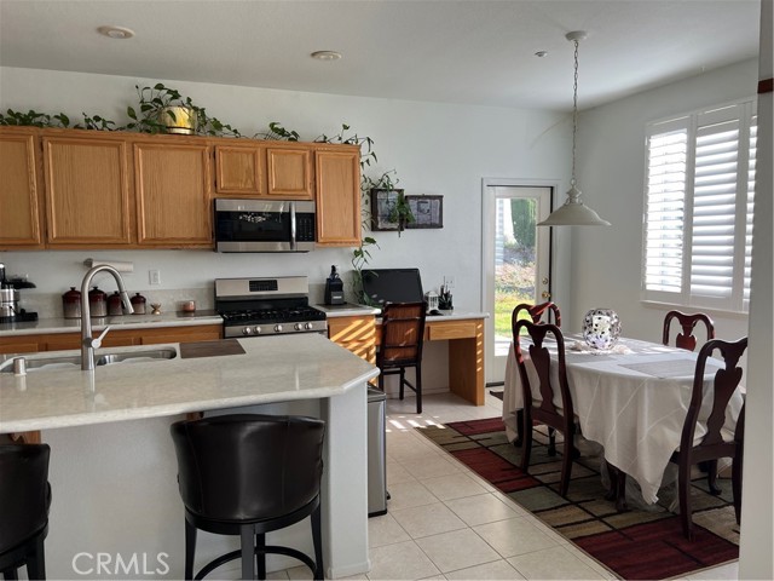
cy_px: 290
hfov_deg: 67.3
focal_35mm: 26
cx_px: 387
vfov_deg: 53.1
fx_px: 581
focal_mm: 5.7
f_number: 1.5
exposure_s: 1/193
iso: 40
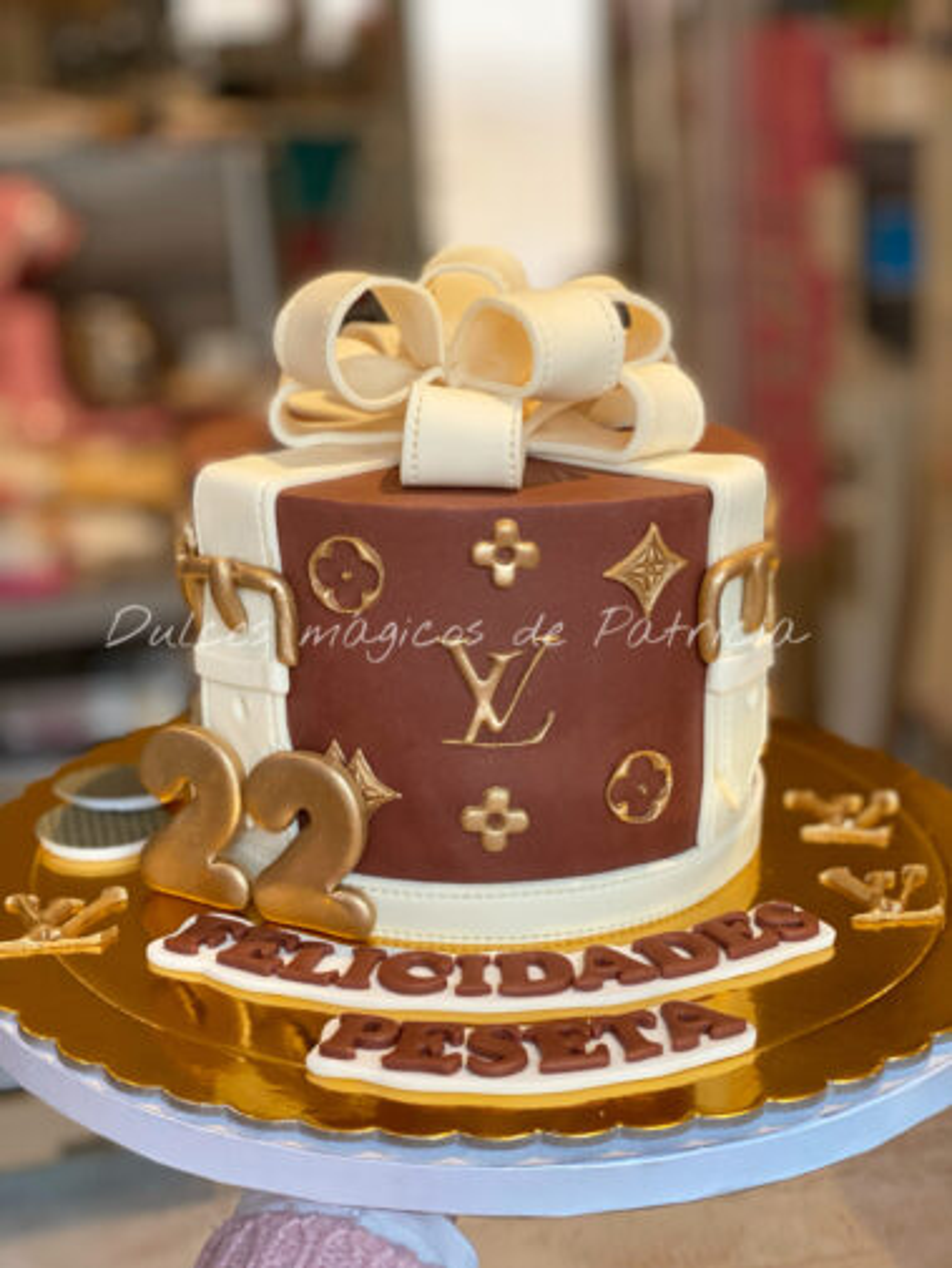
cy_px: 634
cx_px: 476
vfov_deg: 36.8
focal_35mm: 52
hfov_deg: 28.0
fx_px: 1906
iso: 160
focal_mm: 6
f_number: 2
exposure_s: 1/33
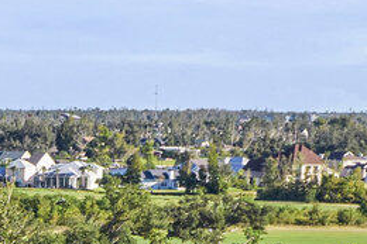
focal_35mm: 173
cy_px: 661
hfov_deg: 11.2
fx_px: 1762
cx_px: -263
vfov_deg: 7.3
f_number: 2.8
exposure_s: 1/640
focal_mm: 8.38
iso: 100
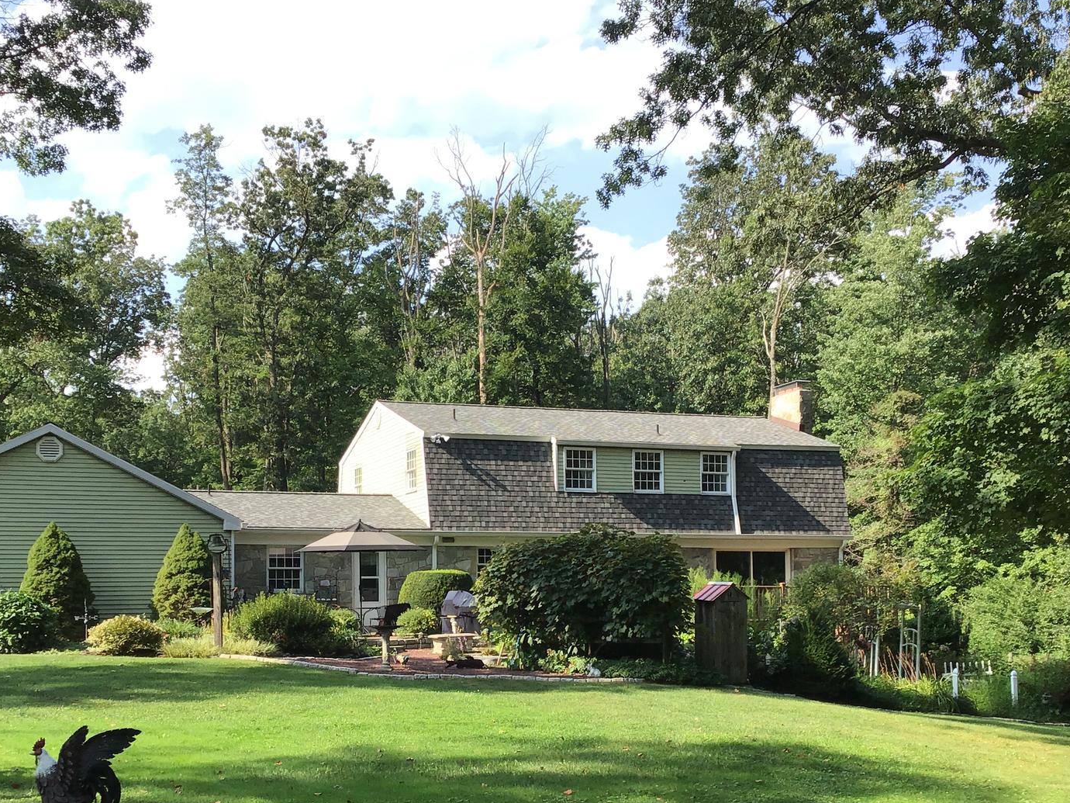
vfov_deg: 31.2
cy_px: 556
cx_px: 505
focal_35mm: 46
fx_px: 1422
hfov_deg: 41.2
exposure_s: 1/497
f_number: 2.4
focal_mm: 3.3
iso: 25
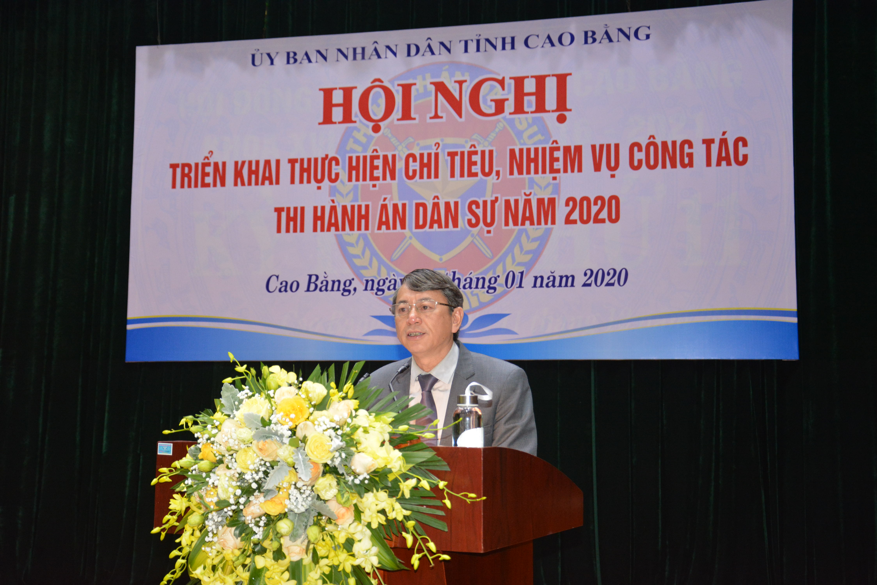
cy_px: 292
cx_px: 438
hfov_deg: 43.6
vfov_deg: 29.9
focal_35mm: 45
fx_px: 1096
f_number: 4.2
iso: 1400
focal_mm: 30
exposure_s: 1/60
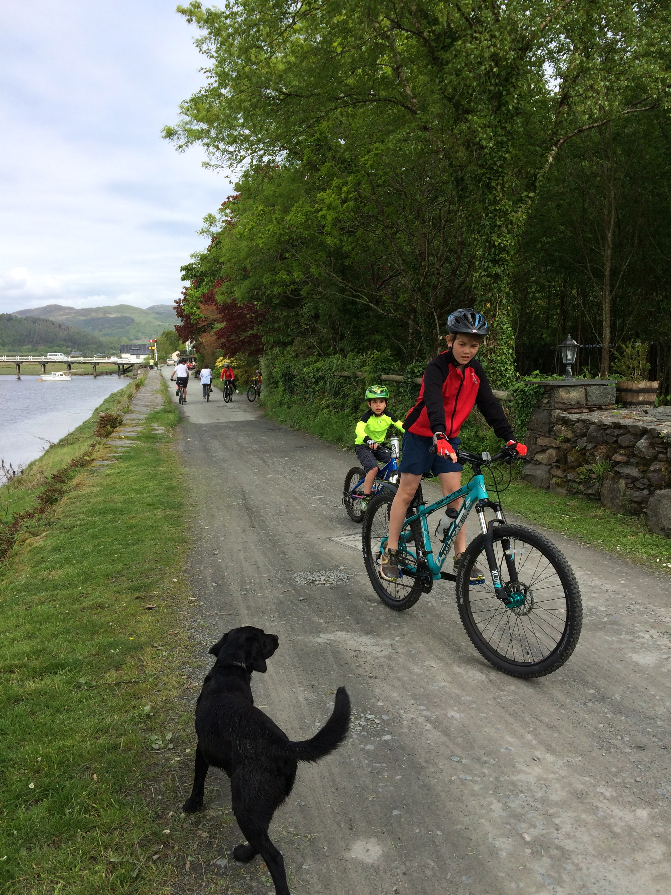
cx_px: 336
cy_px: 448
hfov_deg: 48.2
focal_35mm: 29
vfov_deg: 61.7
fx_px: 750
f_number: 2.2
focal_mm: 4.15
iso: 32
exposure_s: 1/1172
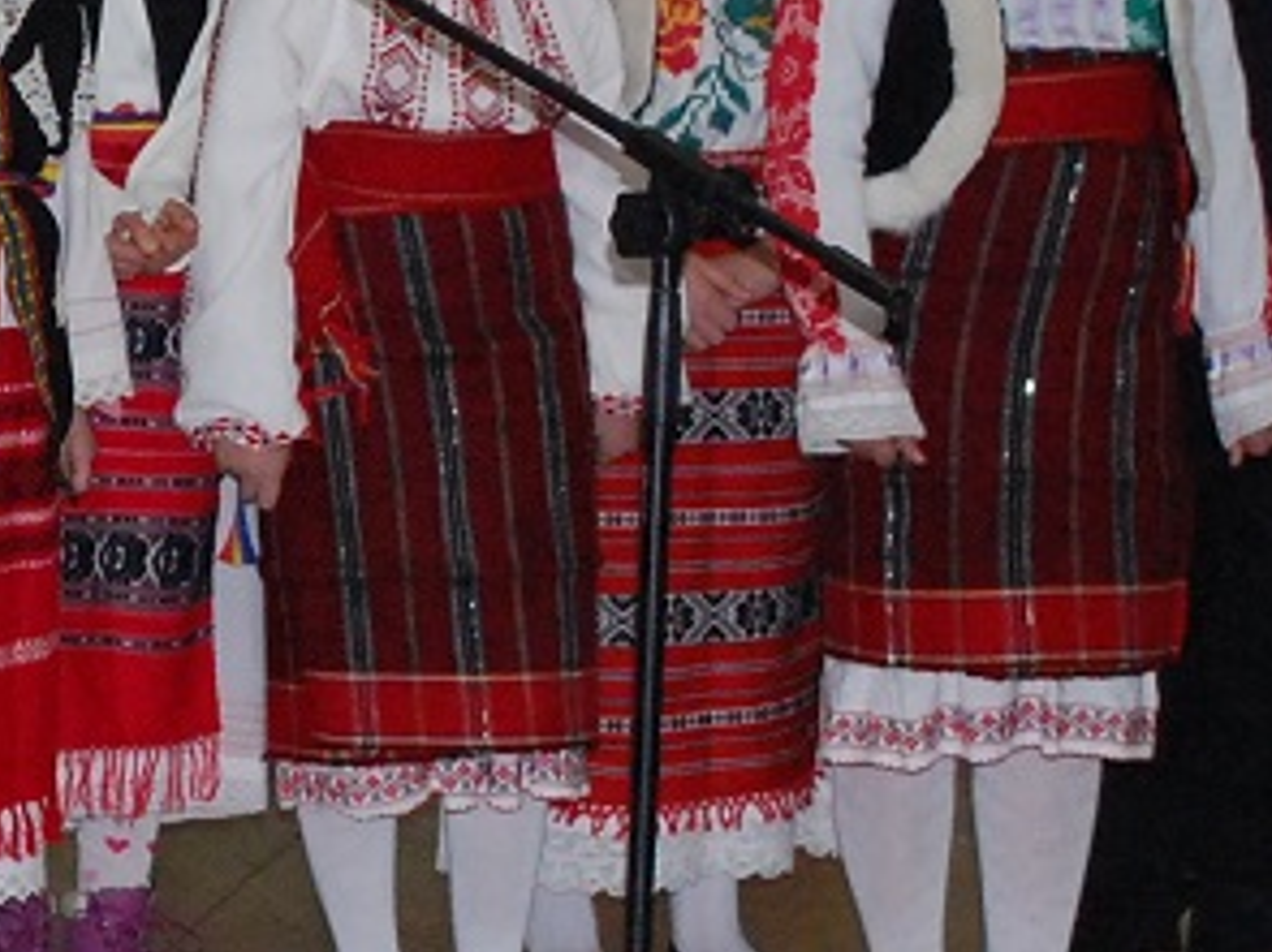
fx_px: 6024
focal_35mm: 164
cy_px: 330
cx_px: -276
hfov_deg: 11.8
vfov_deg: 9.0
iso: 1600
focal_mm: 28
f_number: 5.6
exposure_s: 1/50
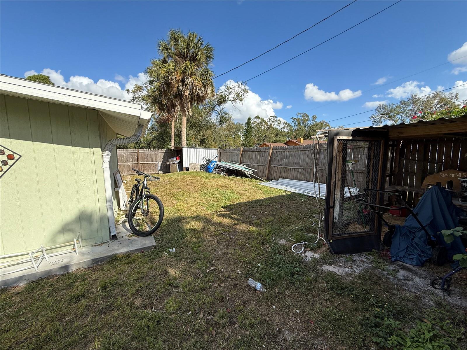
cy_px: 175
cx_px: 234
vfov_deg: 85.7
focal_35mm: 14
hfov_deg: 102.1
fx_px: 189
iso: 50
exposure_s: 1/1285
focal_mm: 2.22
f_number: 2.2
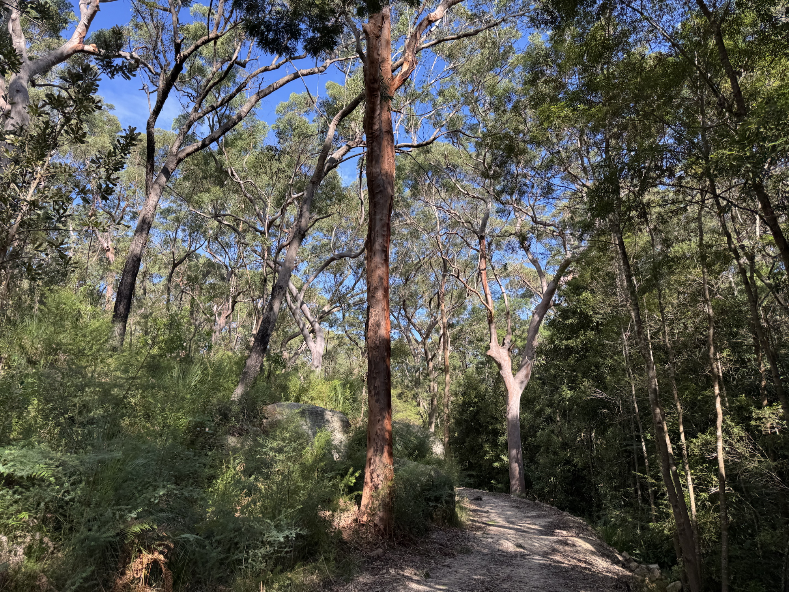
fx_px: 547
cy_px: 296
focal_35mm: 24
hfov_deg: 71.6
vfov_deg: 56.8
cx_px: 394
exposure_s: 1/747
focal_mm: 6.76
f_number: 1.78
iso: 80
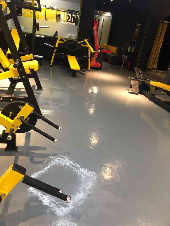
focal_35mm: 28
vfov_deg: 63.4
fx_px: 183
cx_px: 85
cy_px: 113
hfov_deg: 49.8
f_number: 1.8
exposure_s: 1/15
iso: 100
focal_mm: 3.99
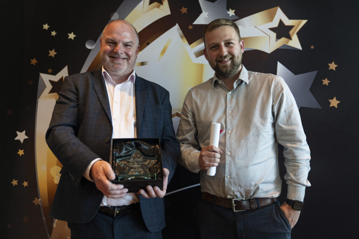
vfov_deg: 43.6
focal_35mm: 30
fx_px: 299
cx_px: 180
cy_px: 120
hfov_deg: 61.9
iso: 2000
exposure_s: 1/60
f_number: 2.8
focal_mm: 30
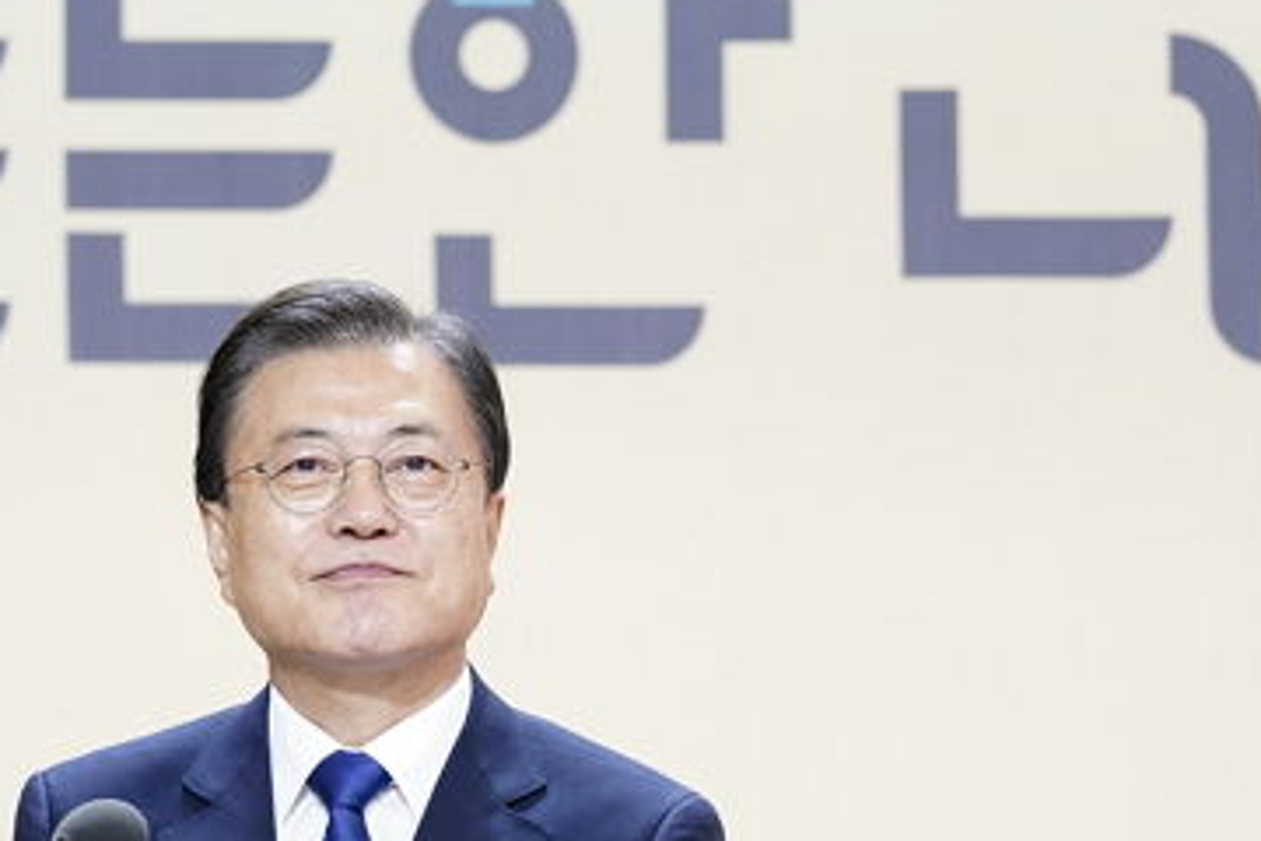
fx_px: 8931
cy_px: 601
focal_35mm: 255
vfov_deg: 5.4
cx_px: 652
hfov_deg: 8.1
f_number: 3.5
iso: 3200
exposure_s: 1/400
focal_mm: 131
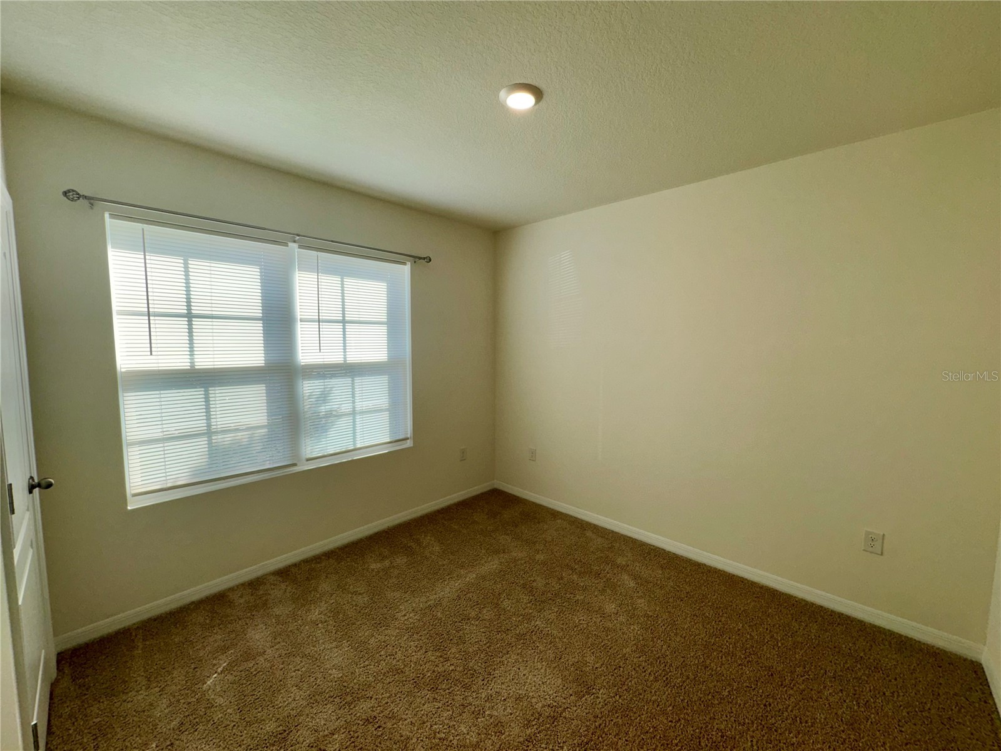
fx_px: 405
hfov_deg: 102.1
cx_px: 500
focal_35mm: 14
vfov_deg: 85.7
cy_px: 376
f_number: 2.2
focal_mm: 2.22
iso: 32
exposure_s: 1/196
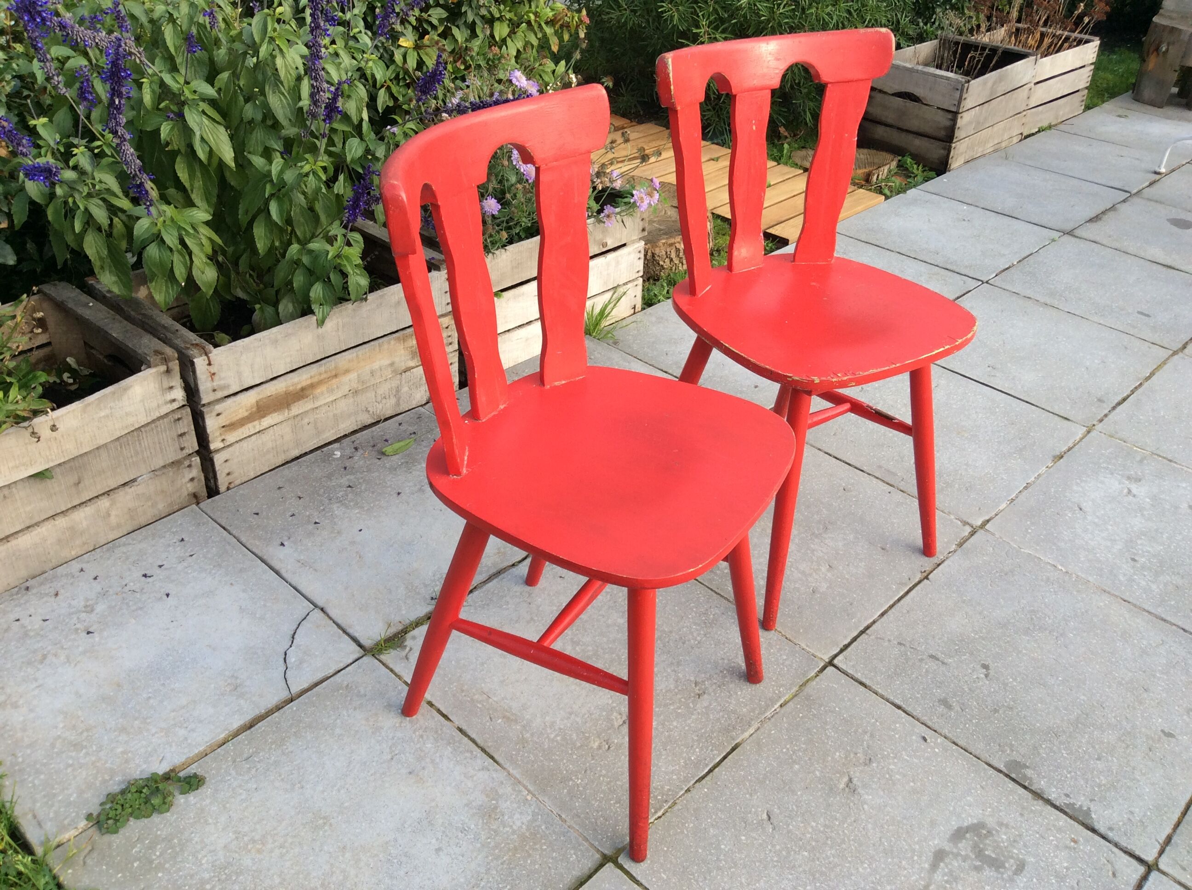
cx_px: 596
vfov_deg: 44.1
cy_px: 445
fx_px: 1100
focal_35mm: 32
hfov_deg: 56.9
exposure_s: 1/309
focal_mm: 3.3
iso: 32
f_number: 2.4
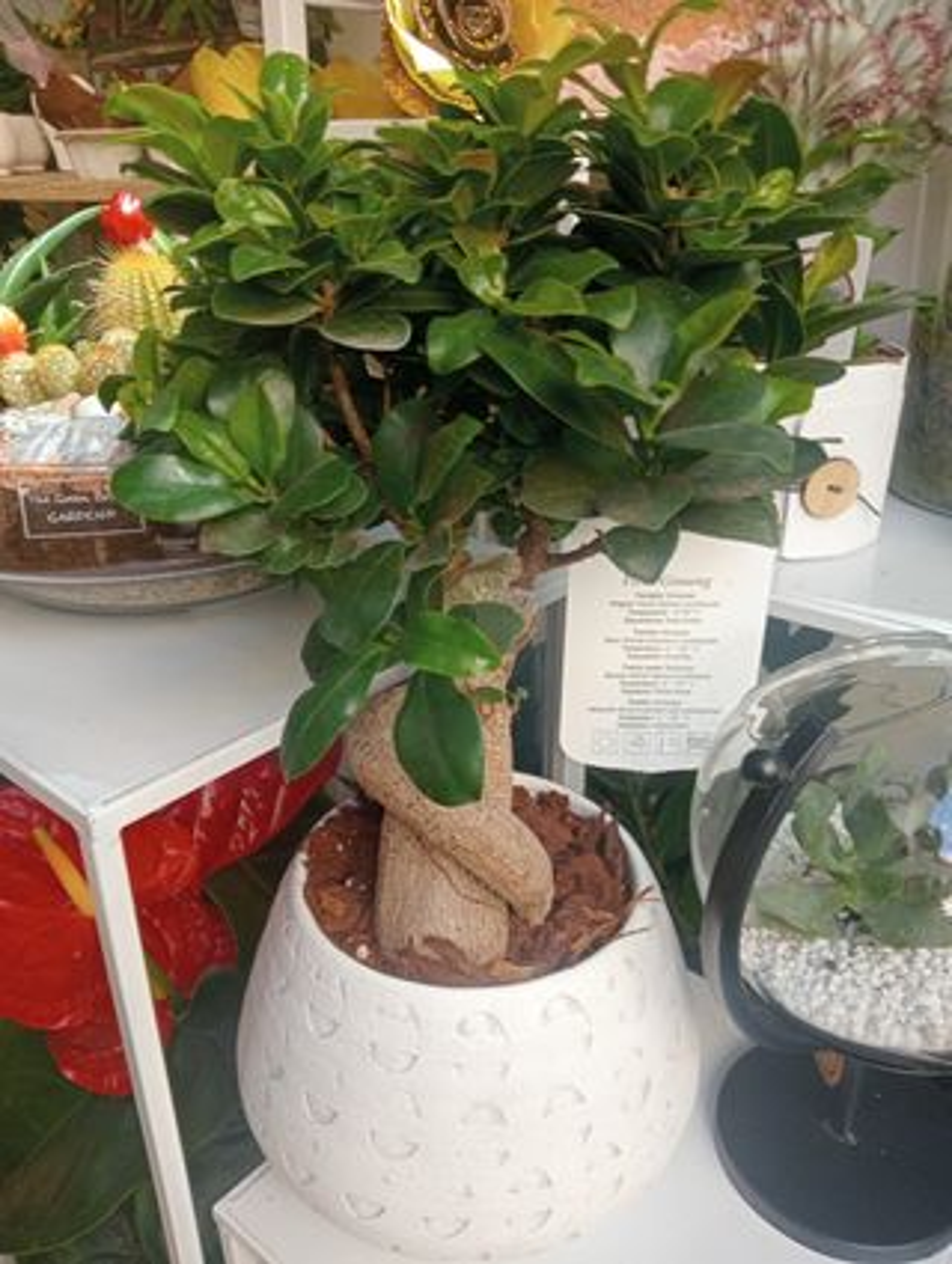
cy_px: 632
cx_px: 476
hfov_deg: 49.9
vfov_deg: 63.4
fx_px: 1024
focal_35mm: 28
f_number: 1.8
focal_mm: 4.04
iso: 164
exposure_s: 1/50
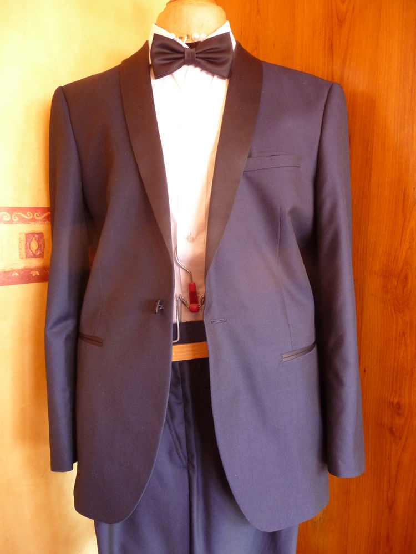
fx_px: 449
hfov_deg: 49.7
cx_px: 208
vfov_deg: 63.4
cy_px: 277
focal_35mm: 28
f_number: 3.3
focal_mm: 4.7
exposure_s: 1/15
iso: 400
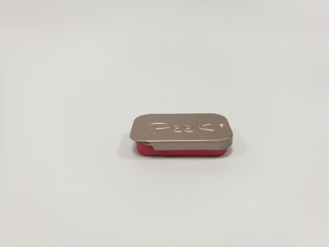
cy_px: 124
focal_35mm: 27
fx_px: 257
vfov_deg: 51.4
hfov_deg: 65.3
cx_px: 164
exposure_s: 1/50
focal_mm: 4.5
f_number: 2.2
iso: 160
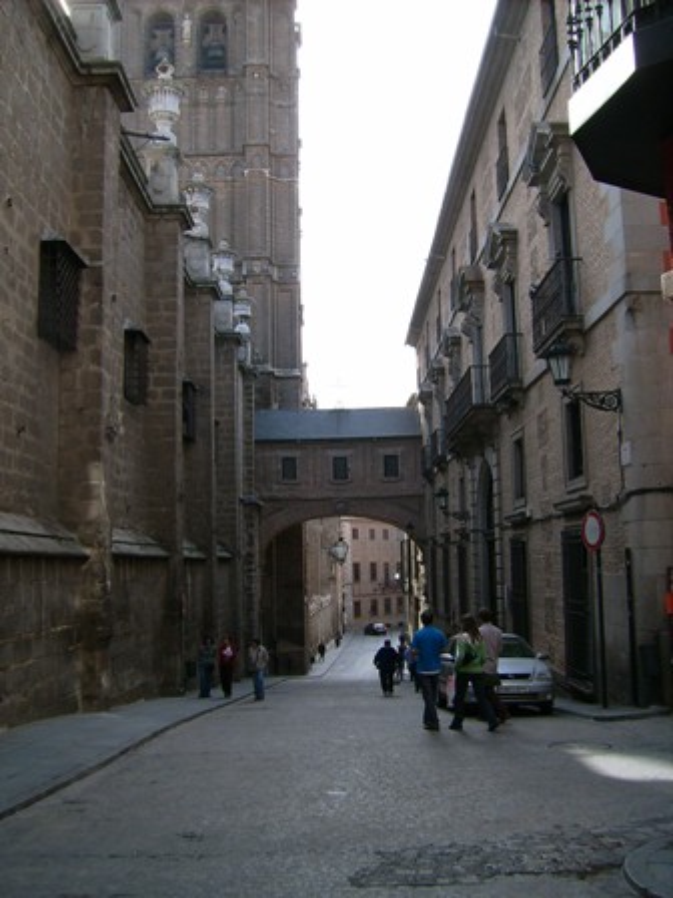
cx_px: 336
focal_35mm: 35
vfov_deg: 52.6
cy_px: 449
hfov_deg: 40.7
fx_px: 907
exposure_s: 1/162
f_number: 5.8
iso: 50
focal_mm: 5.95
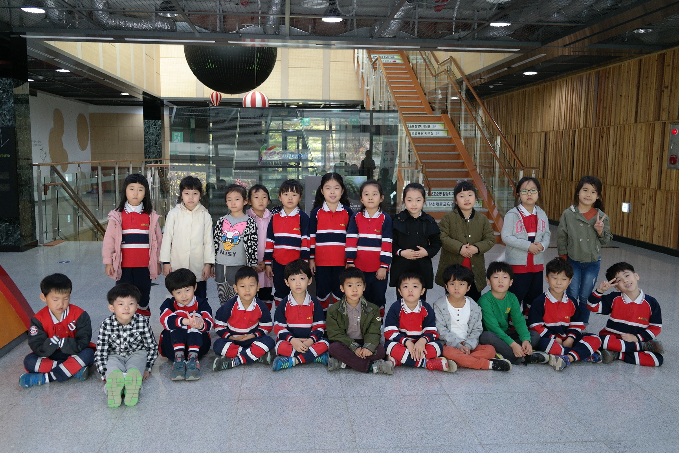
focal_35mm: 30
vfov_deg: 43.6
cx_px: 340
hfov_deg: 61.9
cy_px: 226
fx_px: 566
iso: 400
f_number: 3.5
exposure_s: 1/40
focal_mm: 20
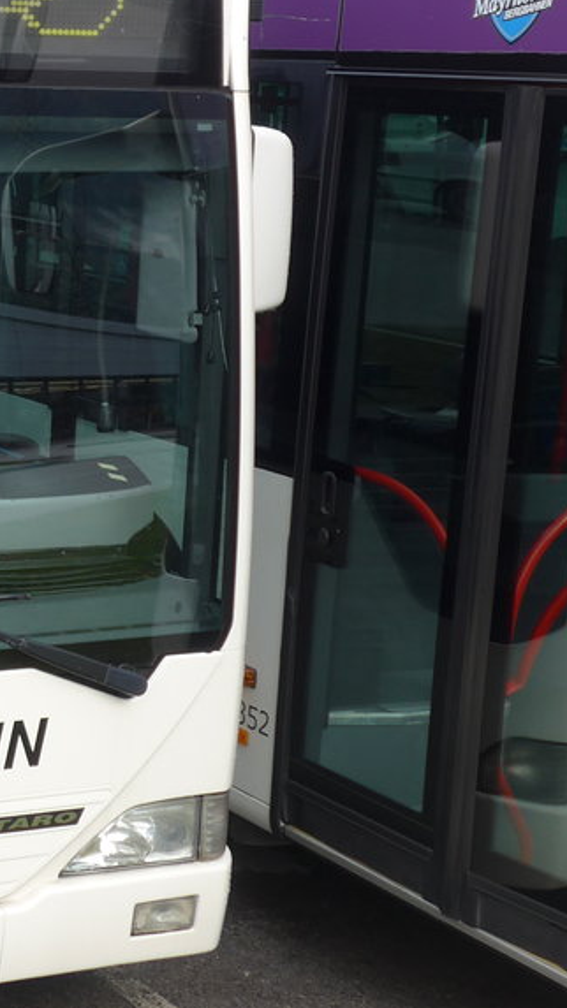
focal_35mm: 89
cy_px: 391
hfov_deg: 12.6
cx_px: -398
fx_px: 2381
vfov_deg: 23.9
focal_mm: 8
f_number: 2.8
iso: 80
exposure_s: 1/250
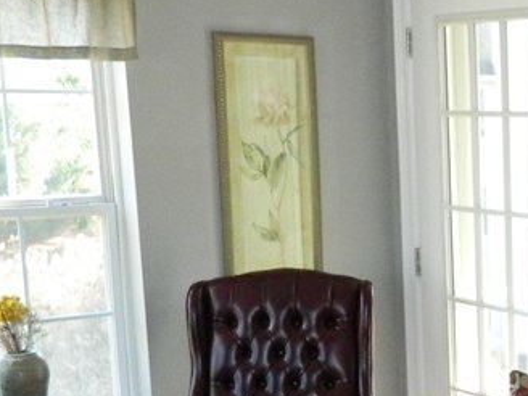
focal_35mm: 78
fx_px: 1190
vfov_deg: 18.7
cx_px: 692
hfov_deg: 22.3
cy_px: 325
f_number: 3.1
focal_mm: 4.5
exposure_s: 1/100
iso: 400
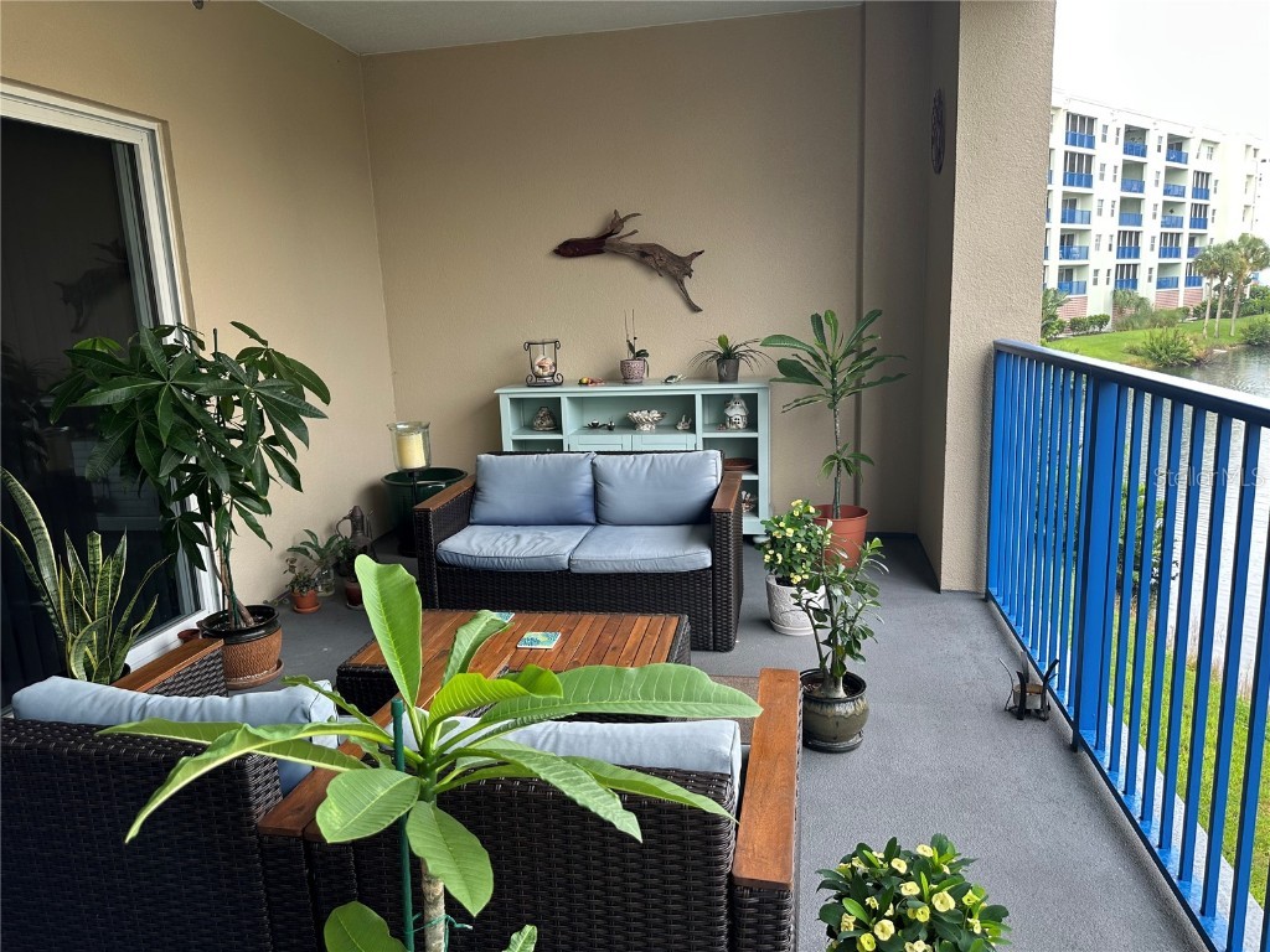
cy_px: 476
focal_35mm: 24
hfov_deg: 71.6
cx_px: 635
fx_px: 881
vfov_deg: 56.8
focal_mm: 6.86
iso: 80
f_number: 1.78
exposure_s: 1/121
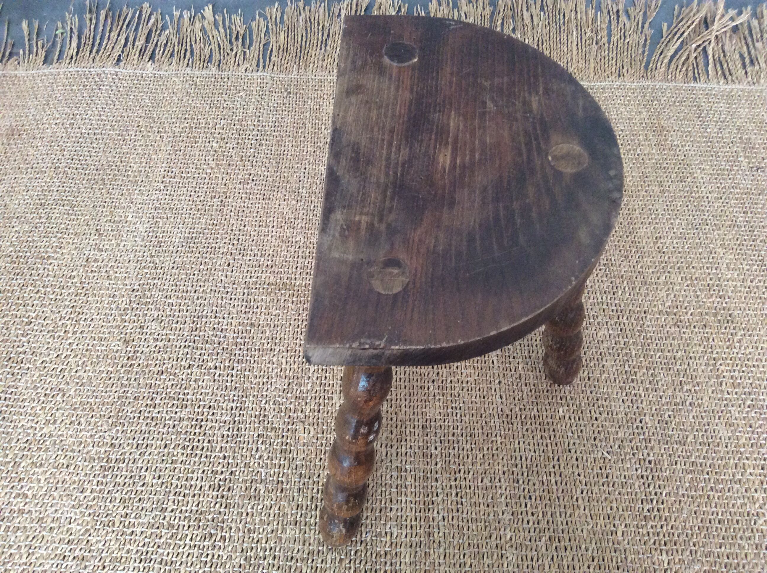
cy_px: 286
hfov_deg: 56.9
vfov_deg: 44.1
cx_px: 384
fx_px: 708
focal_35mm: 32
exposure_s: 1/25
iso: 200
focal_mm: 3.3
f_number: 2.4
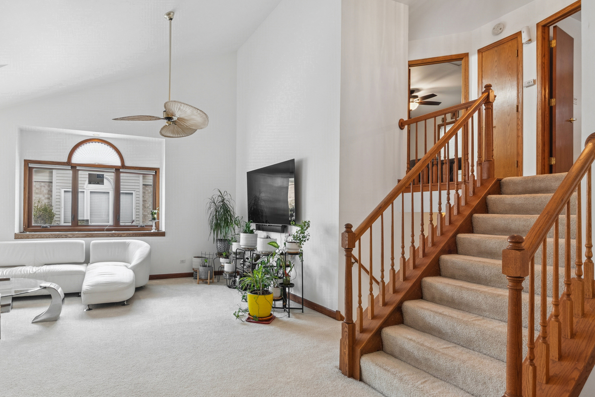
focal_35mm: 19
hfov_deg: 86.0
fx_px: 314
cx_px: 244
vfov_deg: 64.4
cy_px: 216
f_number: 8
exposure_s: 1/13
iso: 250
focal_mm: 10
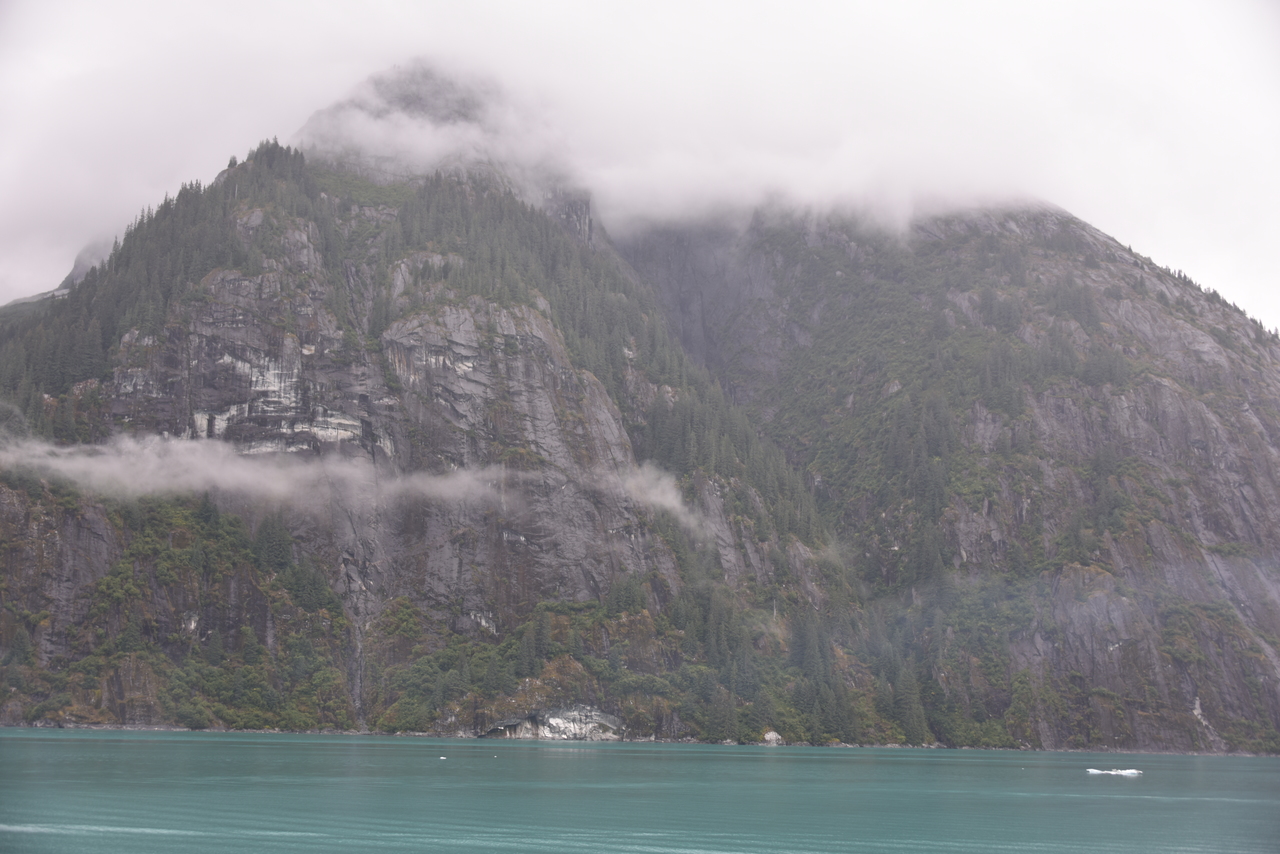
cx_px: 640
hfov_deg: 44.5
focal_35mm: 44
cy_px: 427
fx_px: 1565
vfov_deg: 30.5
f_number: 4.2
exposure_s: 1/100
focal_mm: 44
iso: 125
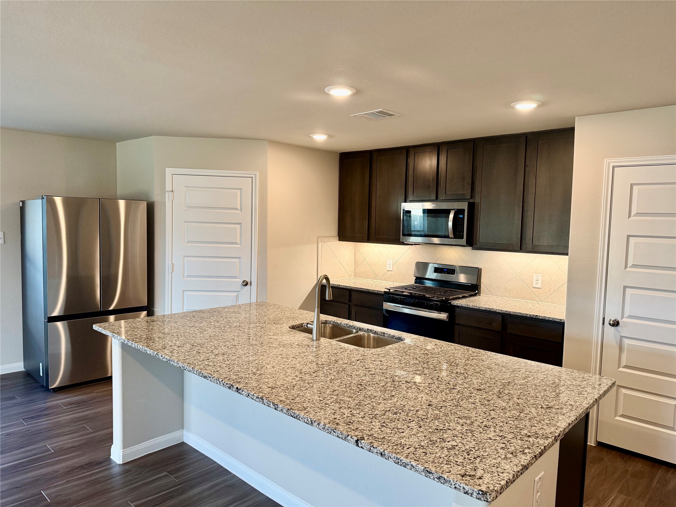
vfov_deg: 56.8
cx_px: 338
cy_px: 254
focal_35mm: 24
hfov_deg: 71.6
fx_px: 469
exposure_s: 1/120
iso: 200
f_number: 1.78
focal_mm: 6.76
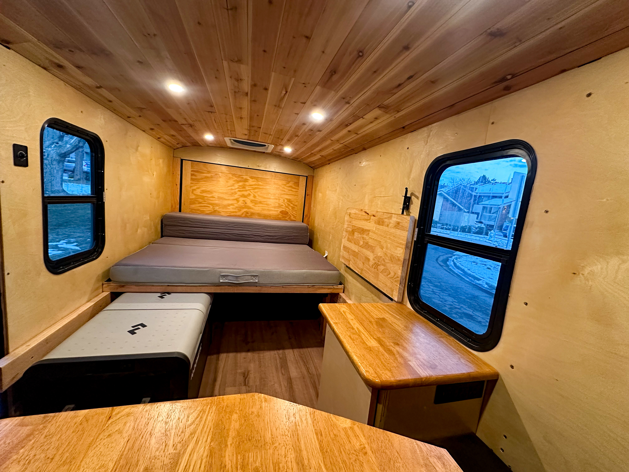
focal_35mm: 14
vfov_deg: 85.7
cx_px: 314
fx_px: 254
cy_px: 236
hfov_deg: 102.1
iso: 640
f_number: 2.2
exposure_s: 1/60
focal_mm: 2.22
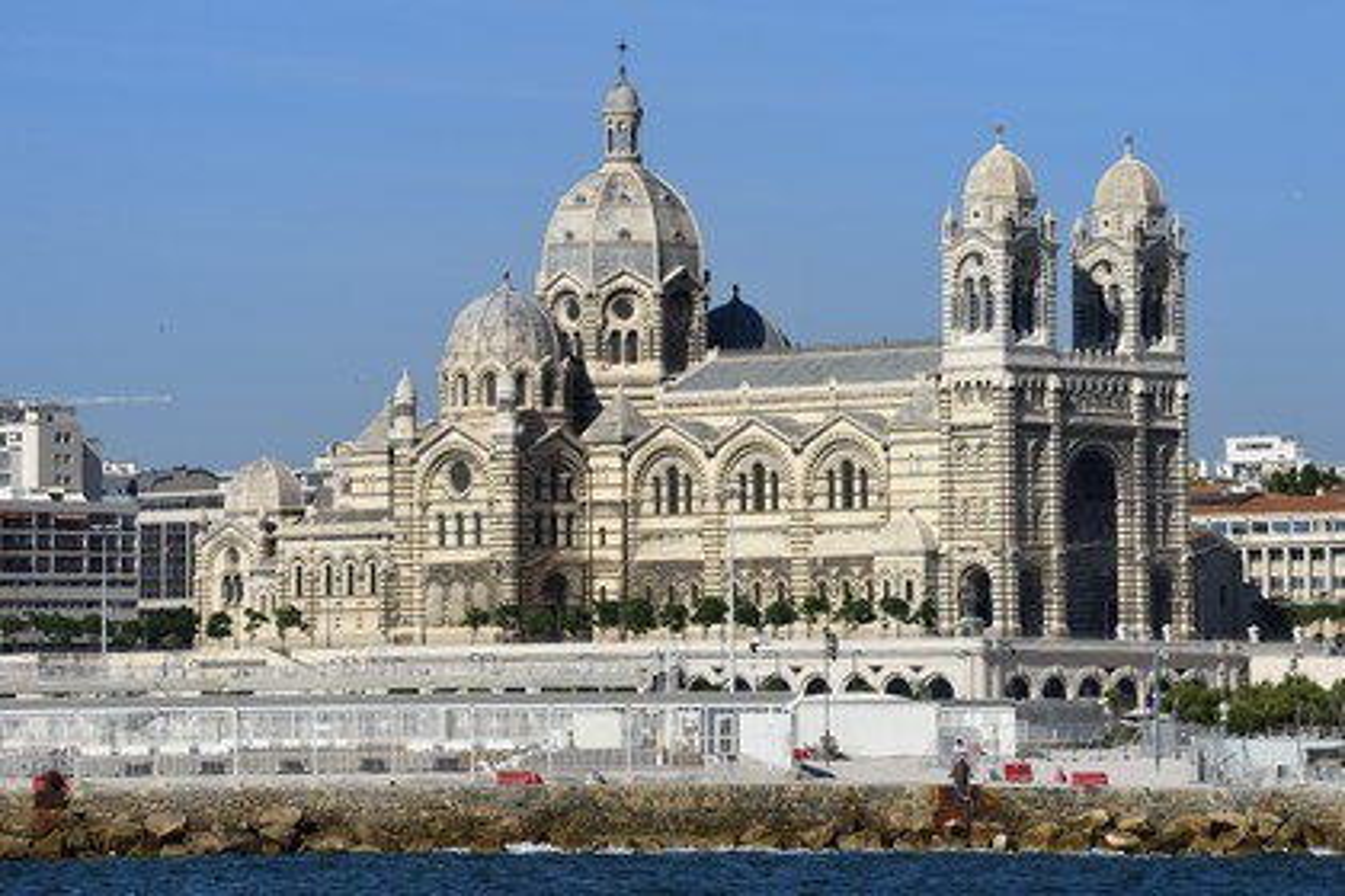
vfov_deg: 8.3
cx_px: 672
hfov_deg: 12.5
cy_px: 448
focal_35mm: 165
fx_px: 6164
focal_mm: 165
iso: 200
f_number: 11
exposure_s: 1/640
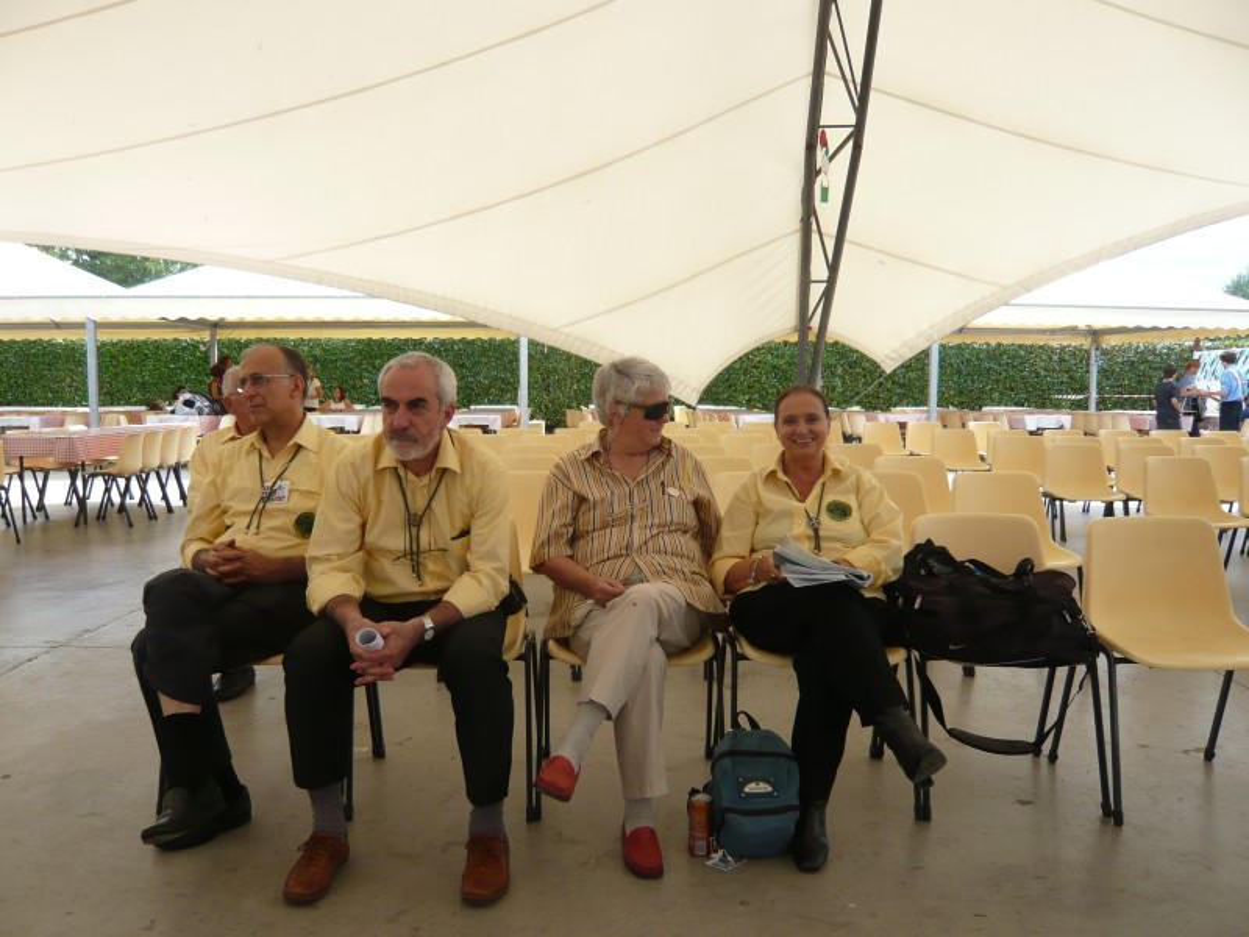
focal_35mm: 28
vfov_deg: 49.7
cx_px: 624
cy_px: 468
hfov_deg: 63.4
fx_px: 1010
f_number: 2.8
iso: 100
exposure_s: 1/320
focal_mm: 4.6
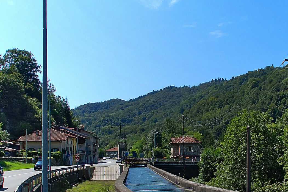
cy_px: 130
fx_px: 440
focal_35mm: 55
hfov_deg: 35.6
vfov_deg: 24.5
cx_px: 211
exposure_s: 1/1000
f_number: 5
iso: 80
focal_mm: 8.8
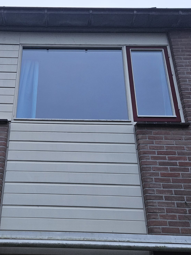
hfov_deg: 35.4
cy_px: 138
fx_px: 294
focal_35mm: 40
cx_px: 57
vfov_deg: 46.8
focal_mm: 5.4
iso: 800
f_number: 1.8
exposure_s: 1/200
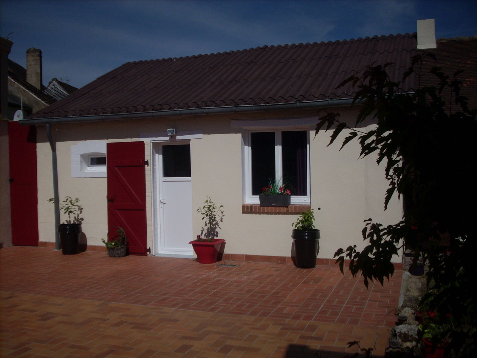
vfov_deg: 38.7
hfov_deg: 50.1
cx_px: 238
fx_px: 510
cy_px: 179
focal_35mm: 37
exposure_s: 1/1915
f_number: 5.6
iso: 64
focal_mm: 6.2
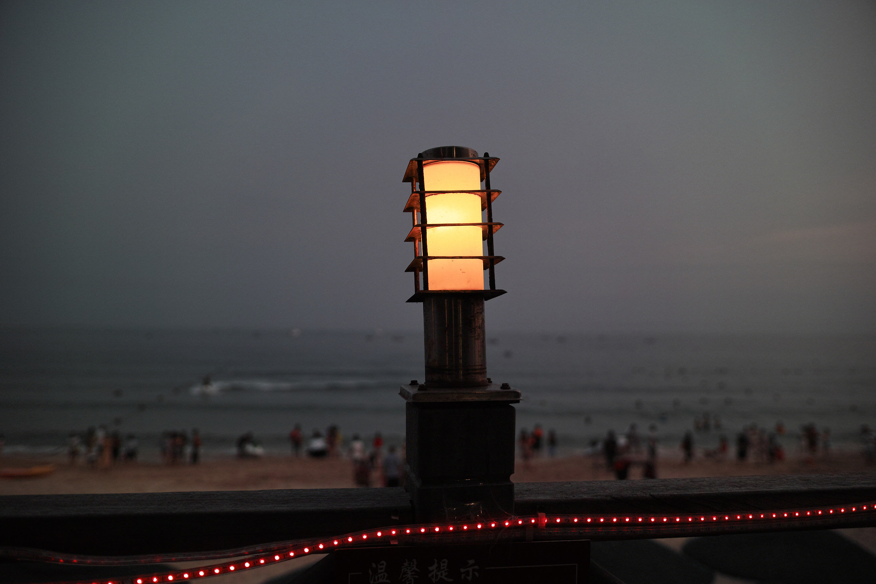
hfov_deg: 67.4
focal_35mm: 27
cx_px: 438
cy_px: 292
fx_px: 657
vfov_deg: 47.9
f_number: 1.8
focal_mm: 18
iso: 200
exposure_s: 1/800
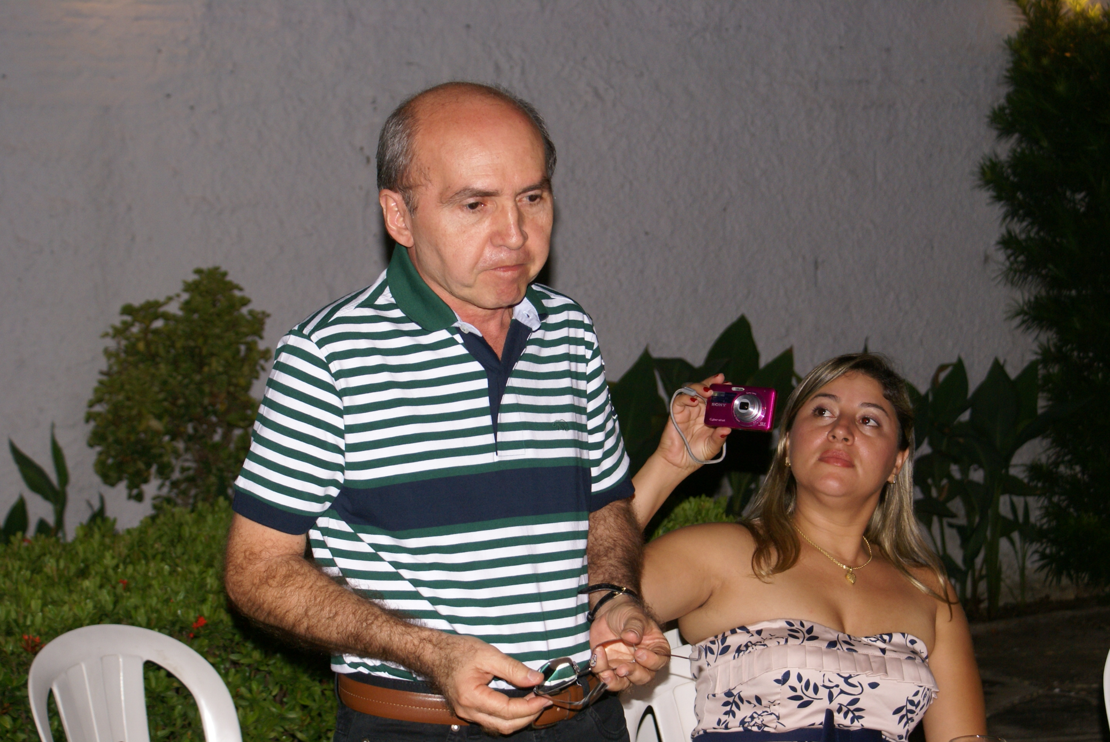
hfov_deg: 27.0
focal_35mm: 75
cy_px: 371
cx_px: 555
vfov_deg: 18.2
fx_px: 2314
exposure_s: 1/80
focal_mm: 50
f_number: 5.6
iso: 400
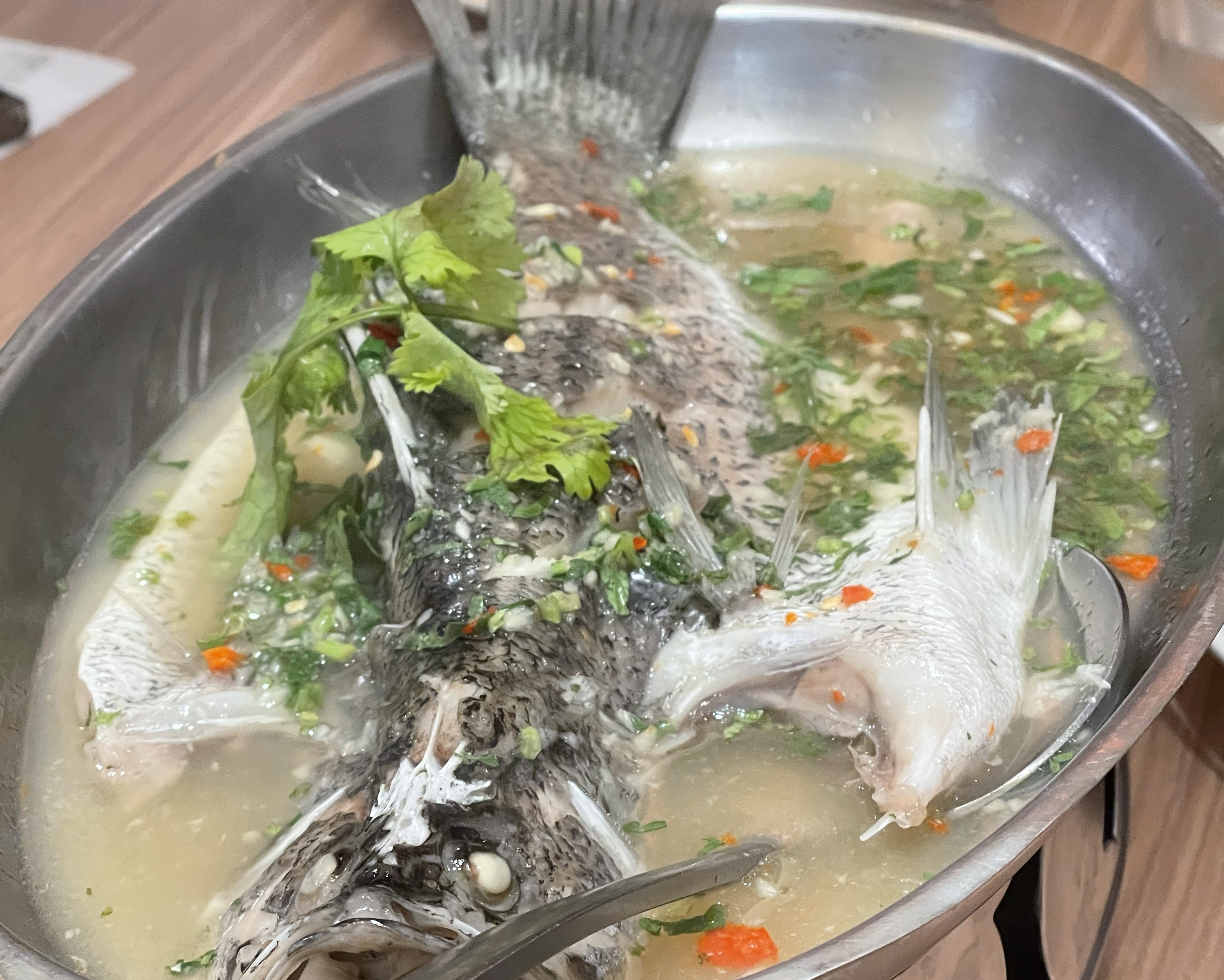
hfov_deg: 22.7
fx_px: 3043
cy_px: 616
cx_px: 614
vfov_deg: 18.2
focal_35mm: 84
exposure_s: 1/60
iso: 400
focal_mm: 7.5
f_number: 2.2
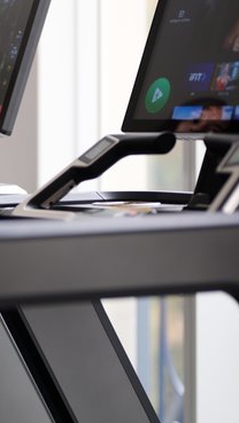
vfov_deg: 11.1
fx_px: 2171
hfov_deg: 6.2
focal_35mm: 193
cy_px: 139
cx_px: -213
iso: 160
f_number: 1.2
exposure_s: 1/320
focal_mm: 85
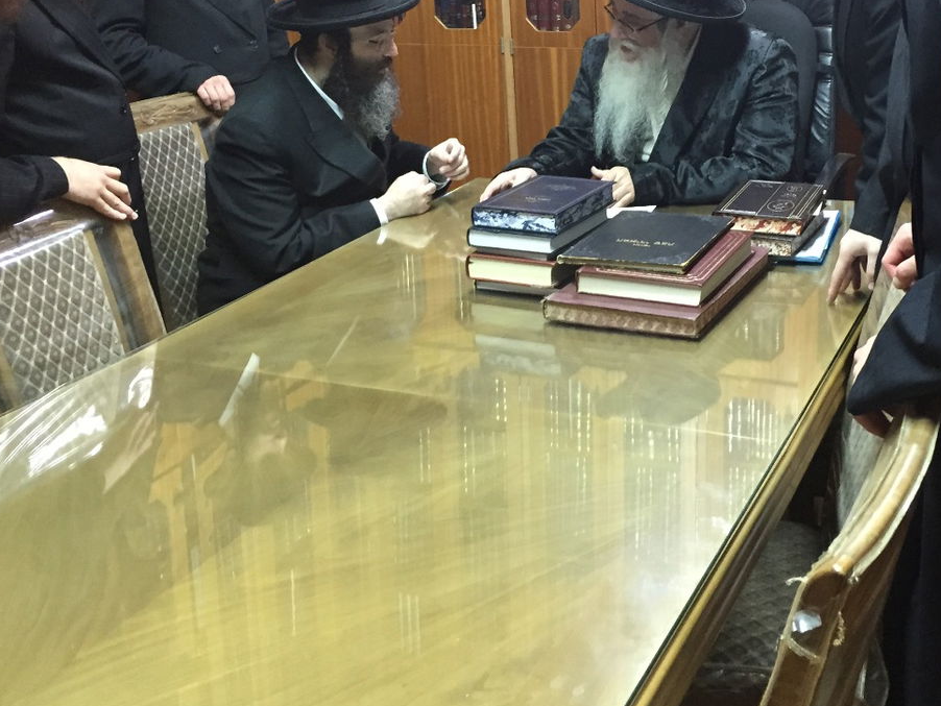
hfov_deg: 41.6
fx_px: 1224
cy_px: 185
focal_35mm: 45
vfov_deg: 31.7
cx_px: 613
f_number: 2.2
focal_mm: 4.15
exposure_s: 1/20
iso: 250
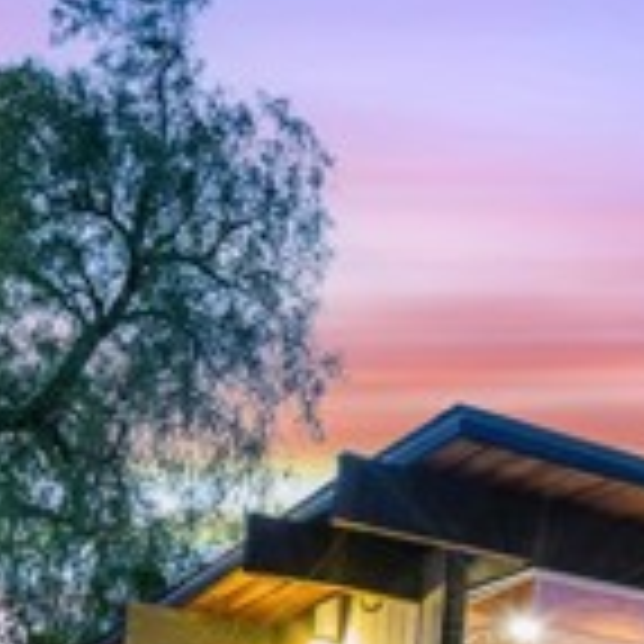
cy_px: 772
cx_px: 1036
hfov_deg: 21.9
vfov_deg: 25.3
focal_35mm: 61
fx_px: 1284
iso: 160
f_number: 11
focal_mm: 16
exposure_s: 10
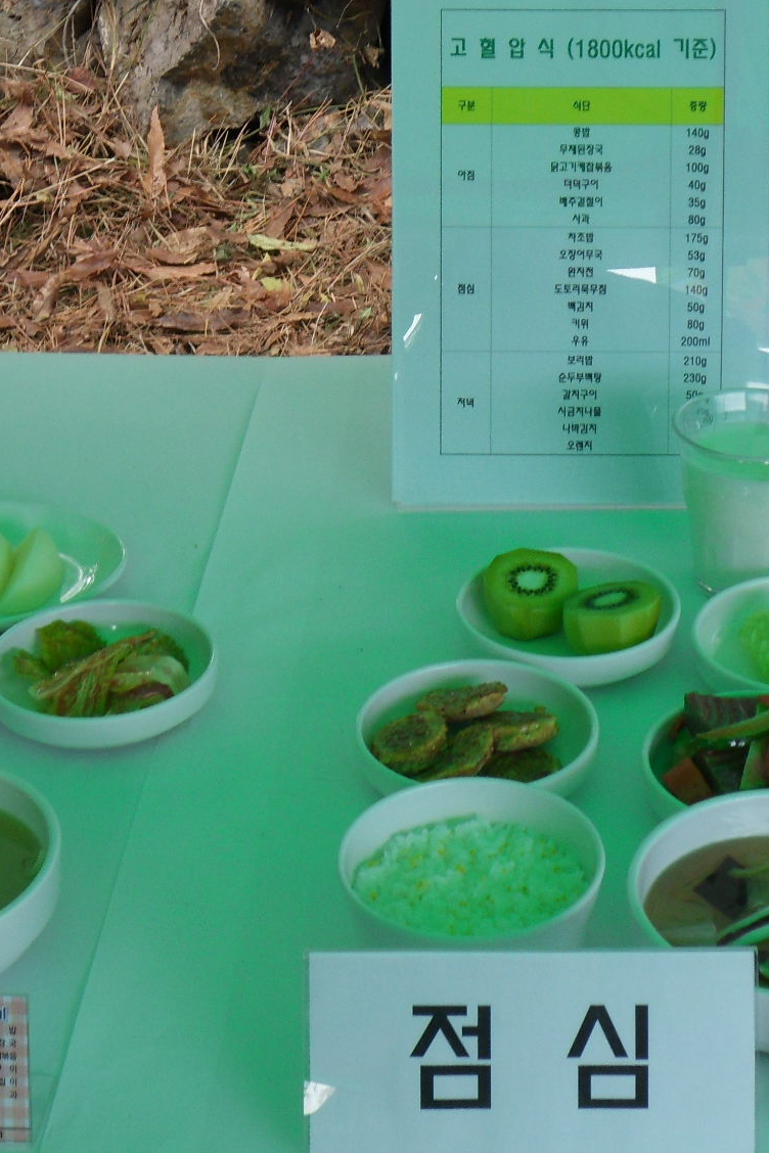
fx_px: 2723
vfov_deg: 23.8
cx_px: 495
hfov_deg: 16.0
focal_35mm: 85
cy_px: 413
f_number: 4.2
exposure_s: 1/60
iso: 80
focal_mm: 7.9
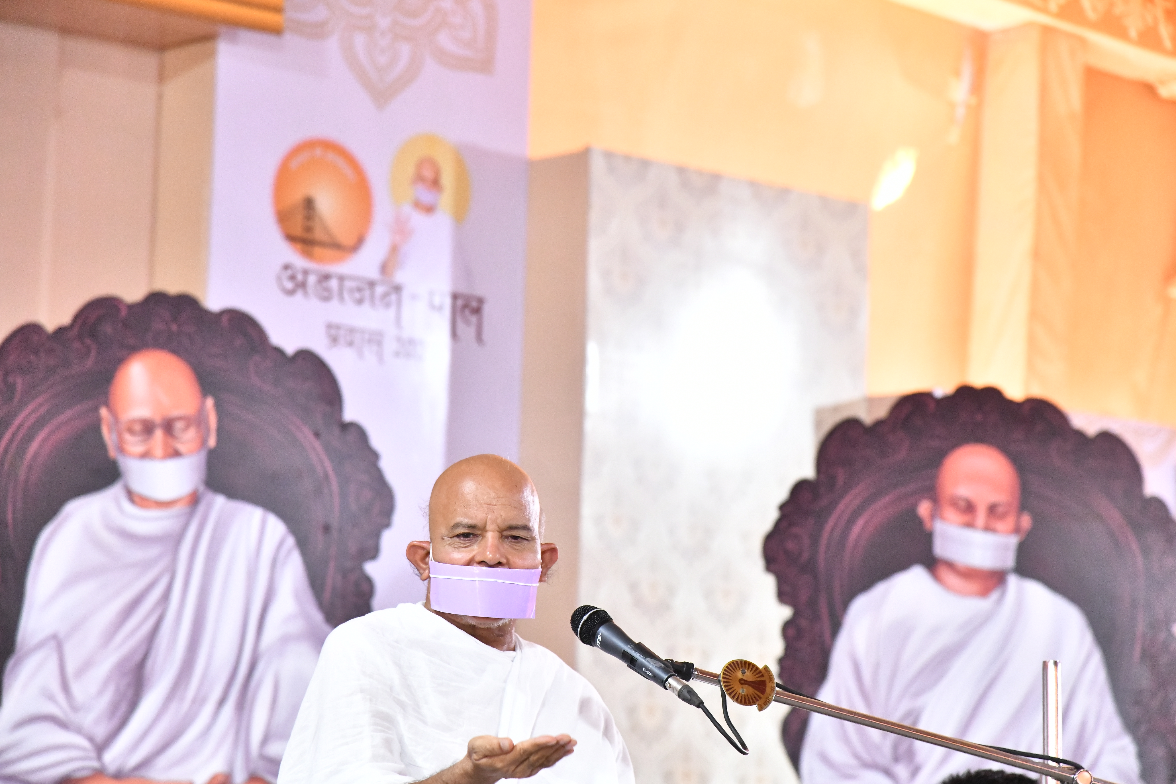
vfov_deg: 11.4
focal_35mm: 120
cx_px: 588
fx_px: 3920
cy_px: 392
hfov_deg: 17.1
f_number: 5
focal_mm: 120
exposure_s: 1/320
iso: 10000
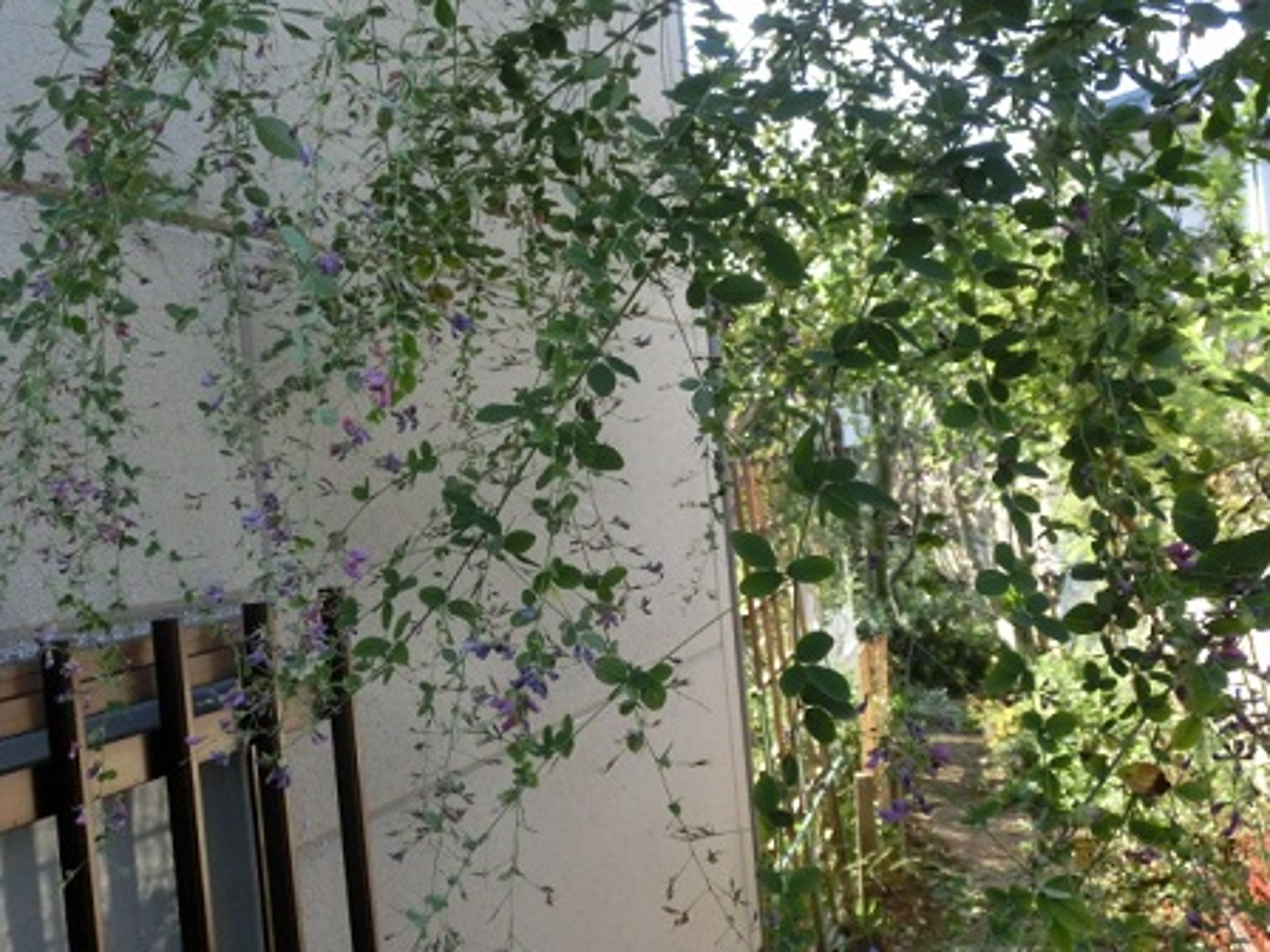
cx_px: 635
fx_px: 1357
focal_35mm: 37
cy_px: 476
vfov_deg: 38.7
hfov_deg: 50.1
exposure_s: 1/1000
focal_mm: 6.5
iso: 800
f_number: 4.1
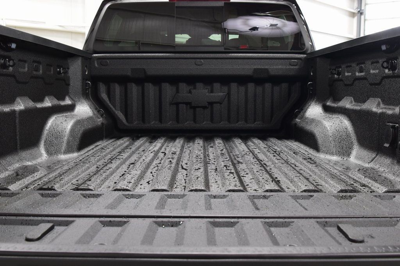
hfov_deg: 53.1
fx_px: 400
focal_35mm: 36
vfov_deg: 36.9
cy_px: 133
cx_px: 200
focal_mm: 24
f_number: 6.3
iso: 1000
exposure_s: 1/15
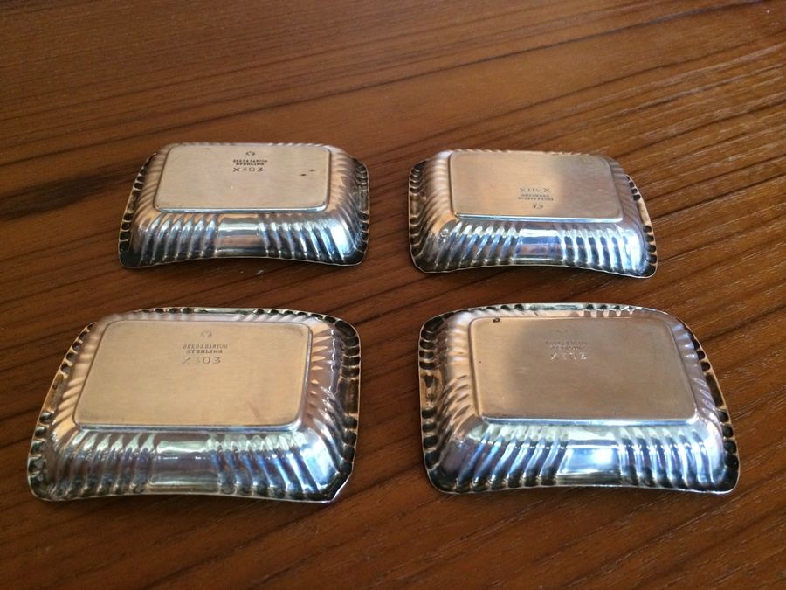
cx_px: 393
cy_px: 295
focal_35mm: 30
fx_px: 681
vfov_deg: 46.8
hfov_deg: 60.0
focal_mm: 4.12
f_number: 2.2
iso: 320
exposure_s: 1/17
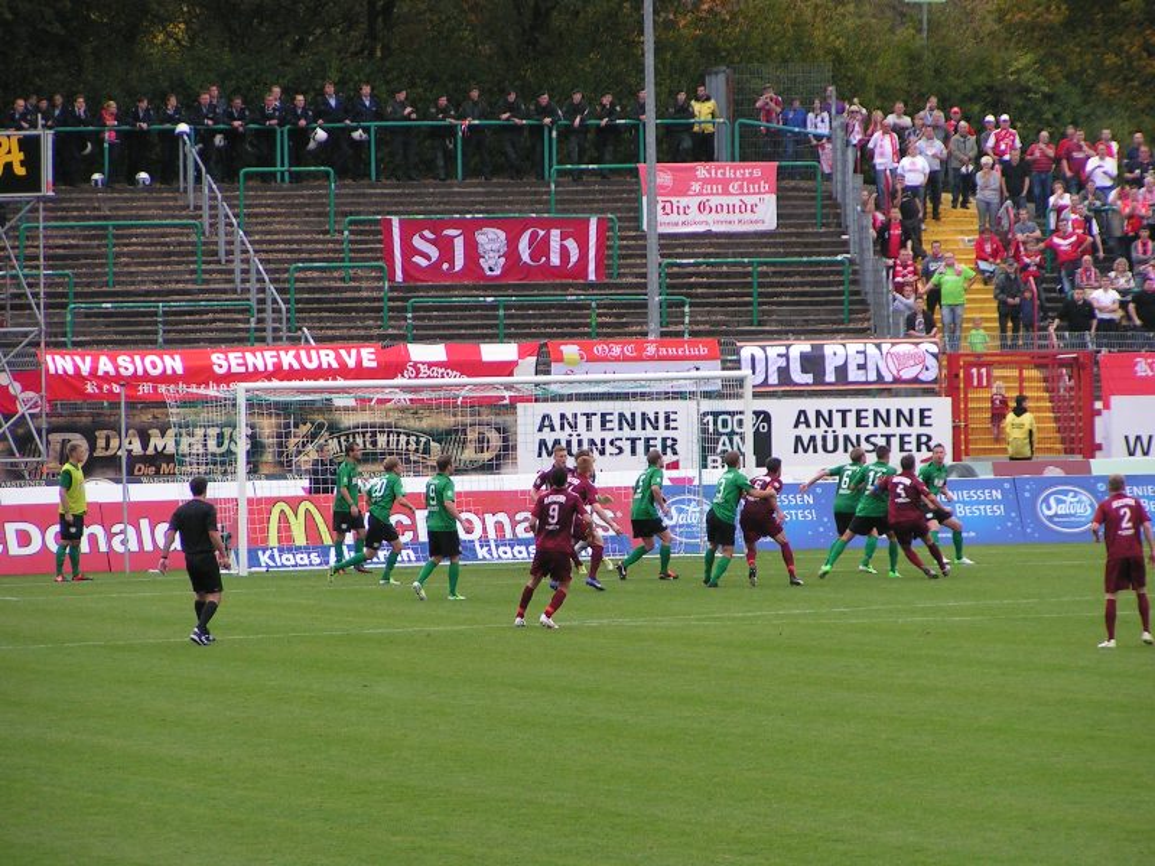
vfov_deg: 6.0
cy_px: 433
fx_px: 8241
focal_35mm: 247
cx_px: 578
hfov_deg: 8.0
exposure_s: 1/200
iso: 80
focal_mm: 37.8
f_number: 3.5
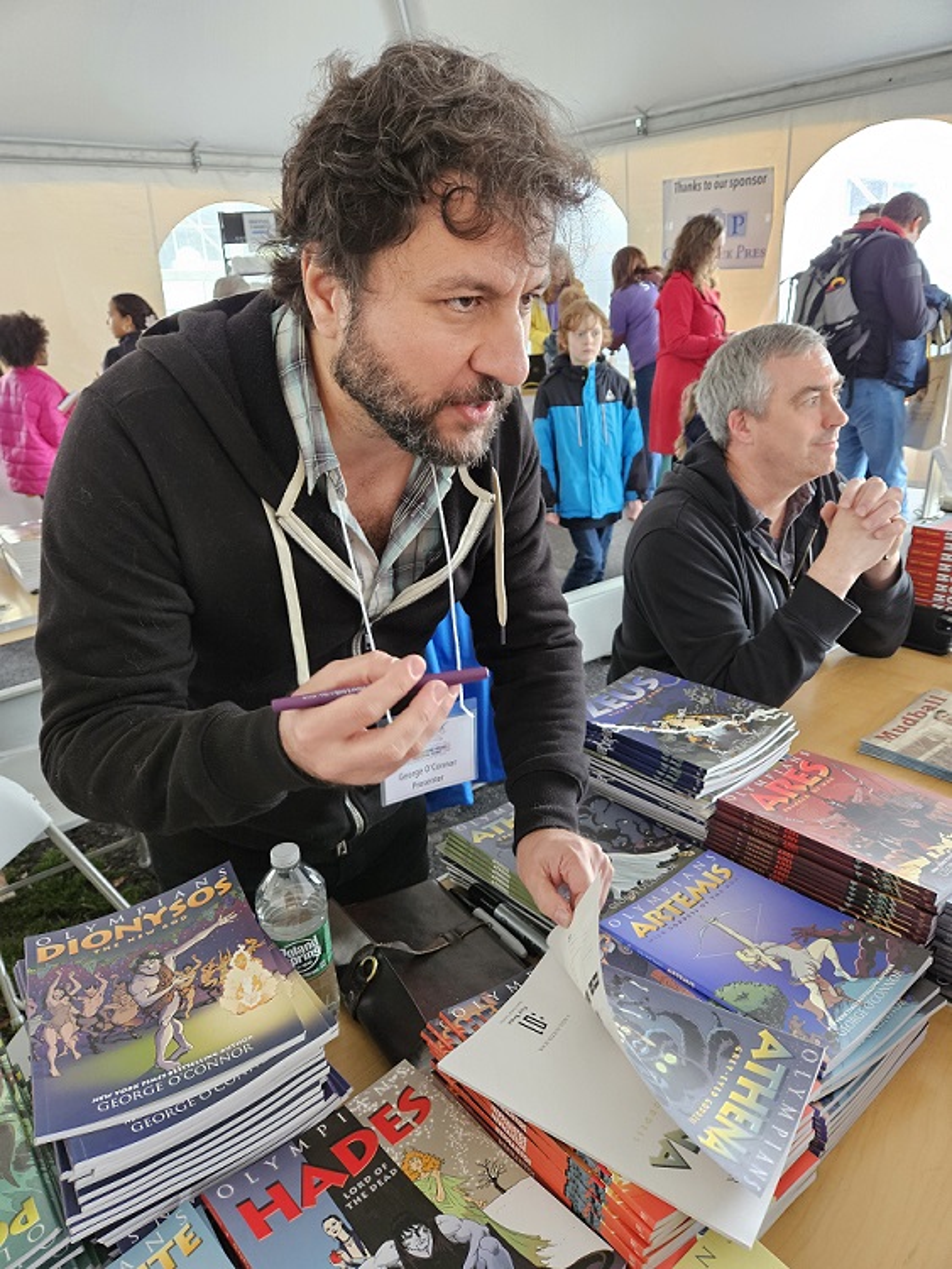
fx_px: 843
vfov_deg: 73.9
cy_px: 634
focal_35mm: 23
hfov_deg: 58.9
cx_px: 476
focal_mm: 5.4
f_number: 1.8
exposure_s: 1/120
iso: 640
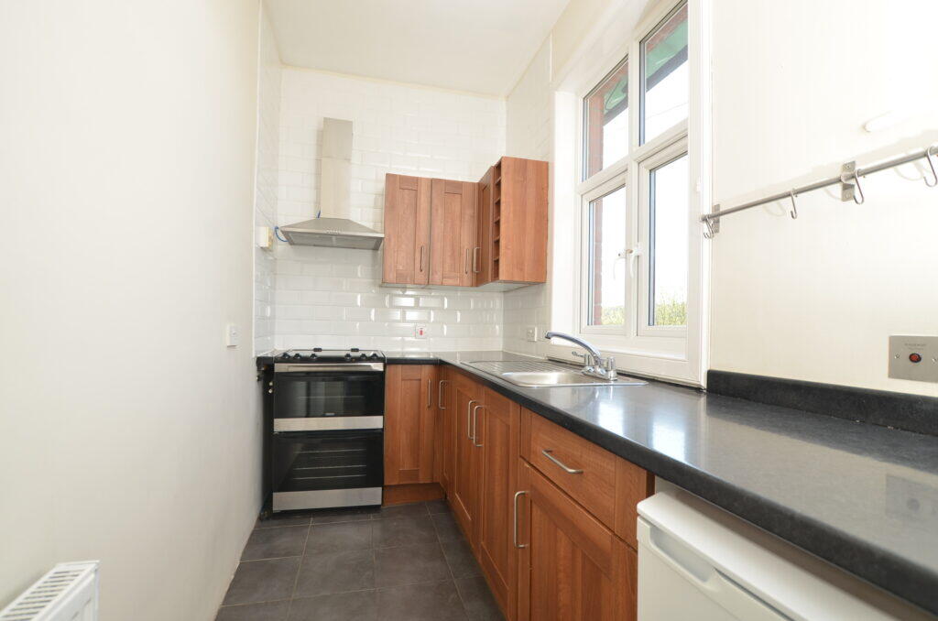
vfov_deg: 77.1
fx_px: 390
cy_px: 310
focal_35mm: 15
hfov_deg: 100.5
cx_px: 469
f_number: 5
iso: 200
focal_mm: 10
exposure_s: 1/100
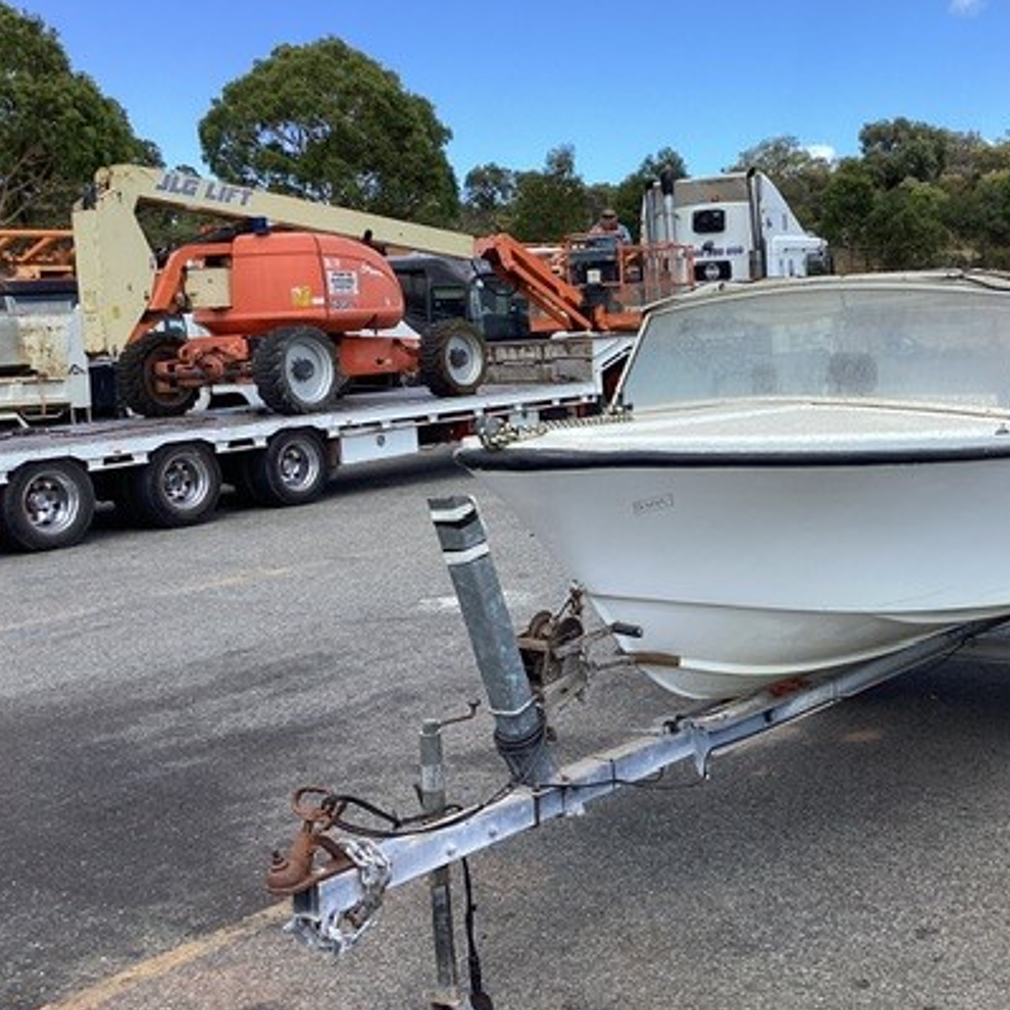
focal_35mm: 44
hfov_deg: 37.6
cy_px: 499
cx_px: 737
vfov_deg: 38.3
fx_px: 1452
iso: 25
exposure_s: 1/858
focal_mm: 3.3
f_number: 2.4
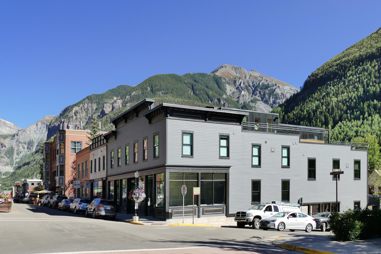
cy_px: 127
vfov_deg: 43.6
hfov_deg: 61.9
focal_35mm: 30
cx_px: 190
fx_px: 317
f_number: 3
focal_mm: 11.1
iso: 500
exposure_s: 1/2000
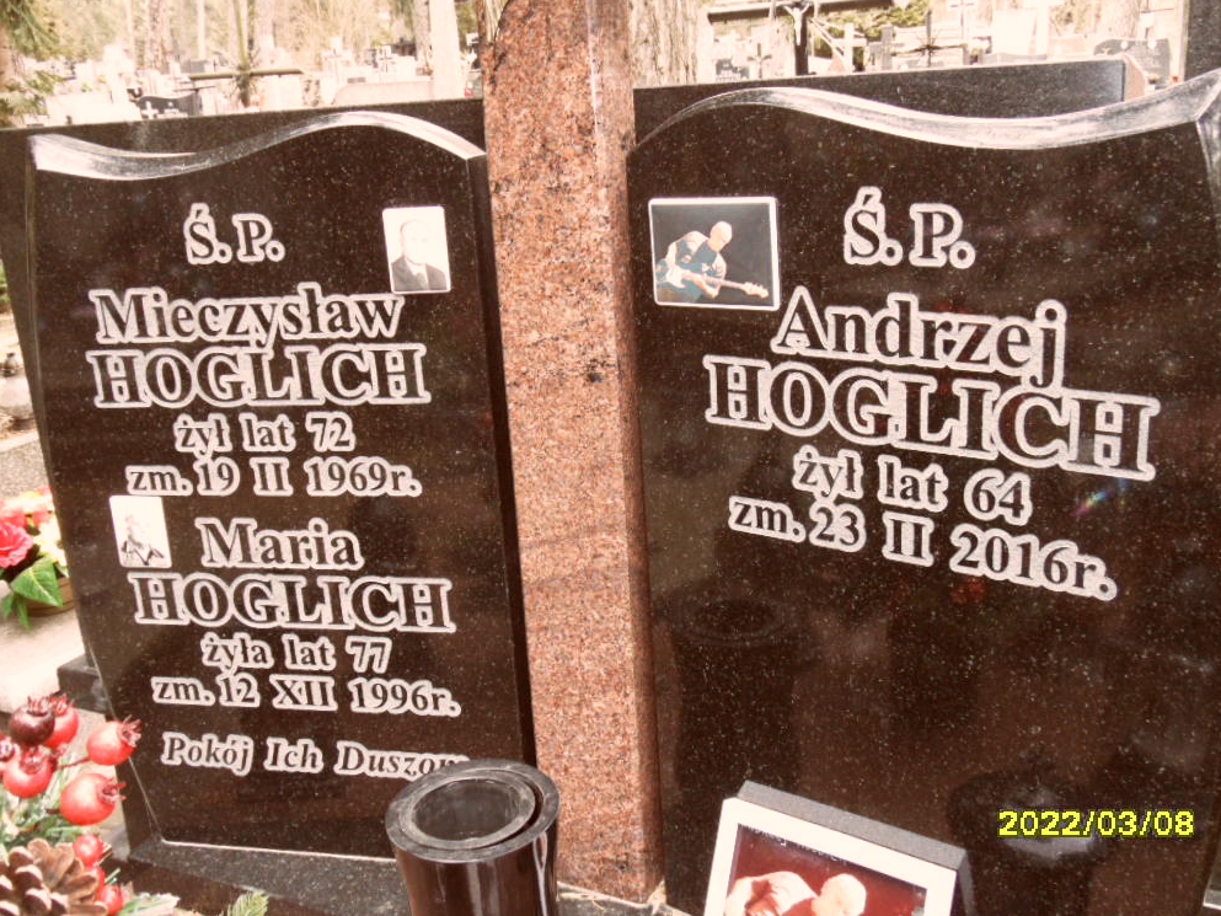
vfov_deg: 43.0
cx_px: 623
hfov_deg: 55.3
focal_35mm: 33
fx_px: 1164
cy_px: 449
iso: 200
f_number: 3.4
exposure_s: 1/30
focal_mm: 5.3
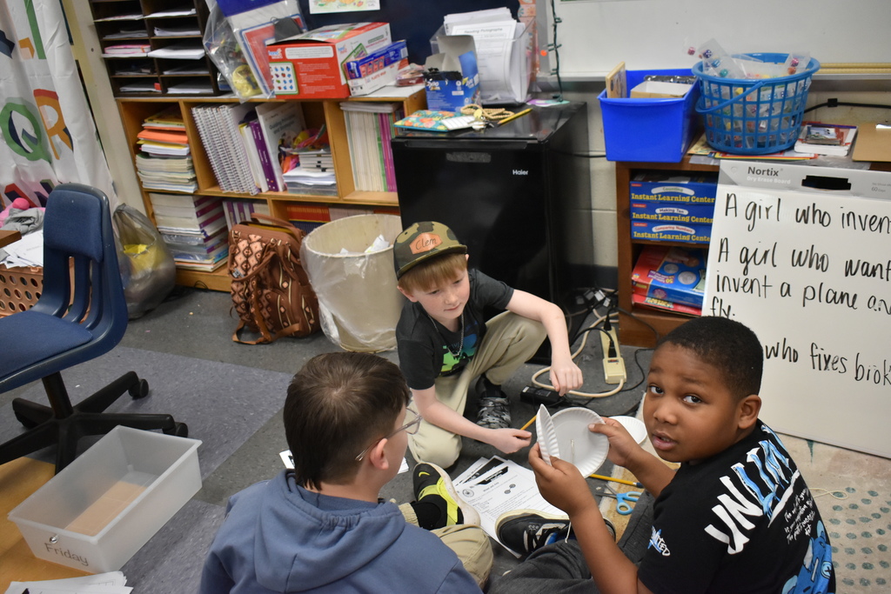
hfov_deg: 55.1
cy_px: 297
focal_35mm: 34
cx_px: 446
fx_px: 854
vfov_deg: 38.4
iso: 1400
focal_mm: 23
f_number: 3.8
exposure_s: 1/125
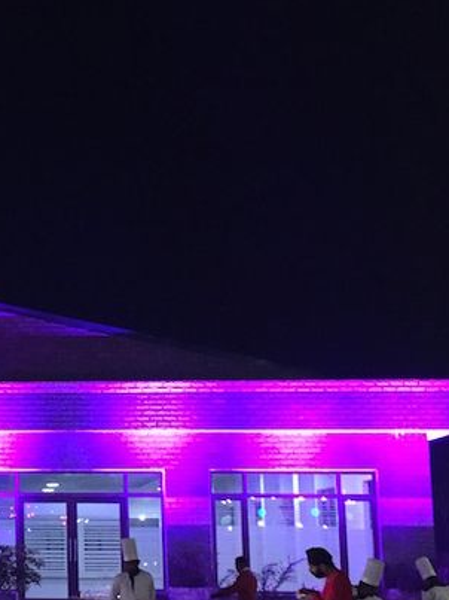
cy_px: 386
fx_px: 1246
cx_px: -83
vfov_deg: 26.9
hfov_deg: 19.3
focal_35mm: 72
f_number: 2.2
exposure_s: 1/25
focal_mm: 4.15
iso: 250
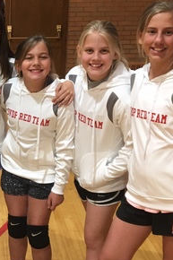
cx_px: -42
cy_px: 149
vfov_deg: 27.0
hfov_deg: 17.2
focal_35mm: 75
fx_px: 541
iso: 80
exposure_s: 1/30
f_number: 2.2
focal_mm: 4.15
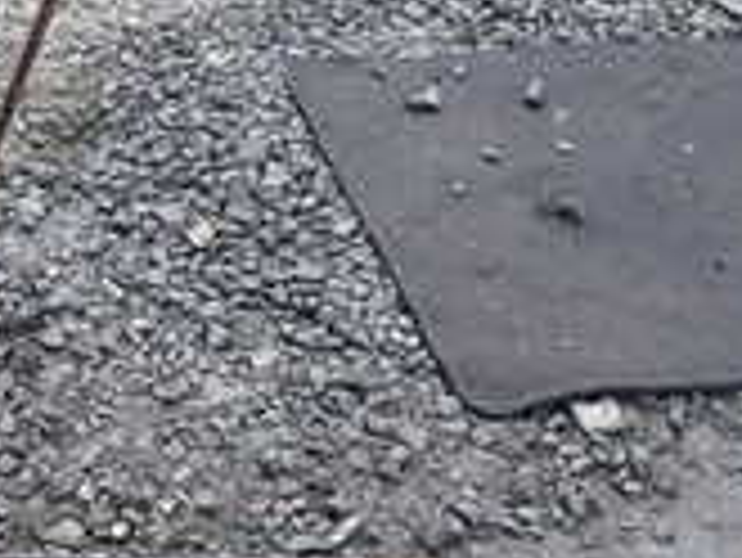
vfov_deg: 16.1
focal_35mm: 91
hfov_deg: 20.2
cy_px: 504
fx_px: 1952
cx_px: -153
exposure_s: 1/250
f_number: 2.8
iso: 100
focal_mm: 4.5
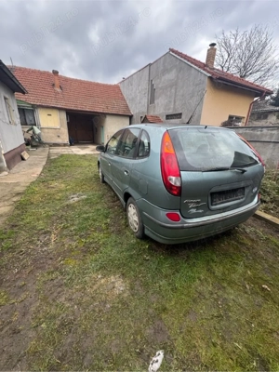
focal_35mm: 14
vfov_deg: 102.1
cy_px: 186
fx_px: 150
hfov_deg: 85.7
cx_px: 140
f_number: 2.2
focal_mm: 2.22
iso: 40
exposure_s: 1/176
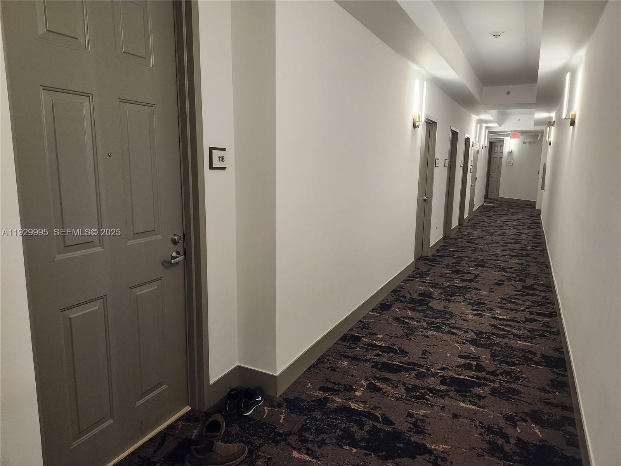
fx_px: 413
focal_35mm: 23
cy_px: 233
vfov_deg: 58.9
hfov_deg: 73.9
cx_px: 310
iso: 800
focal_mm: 5.4
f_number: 1.8
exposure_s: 1/120
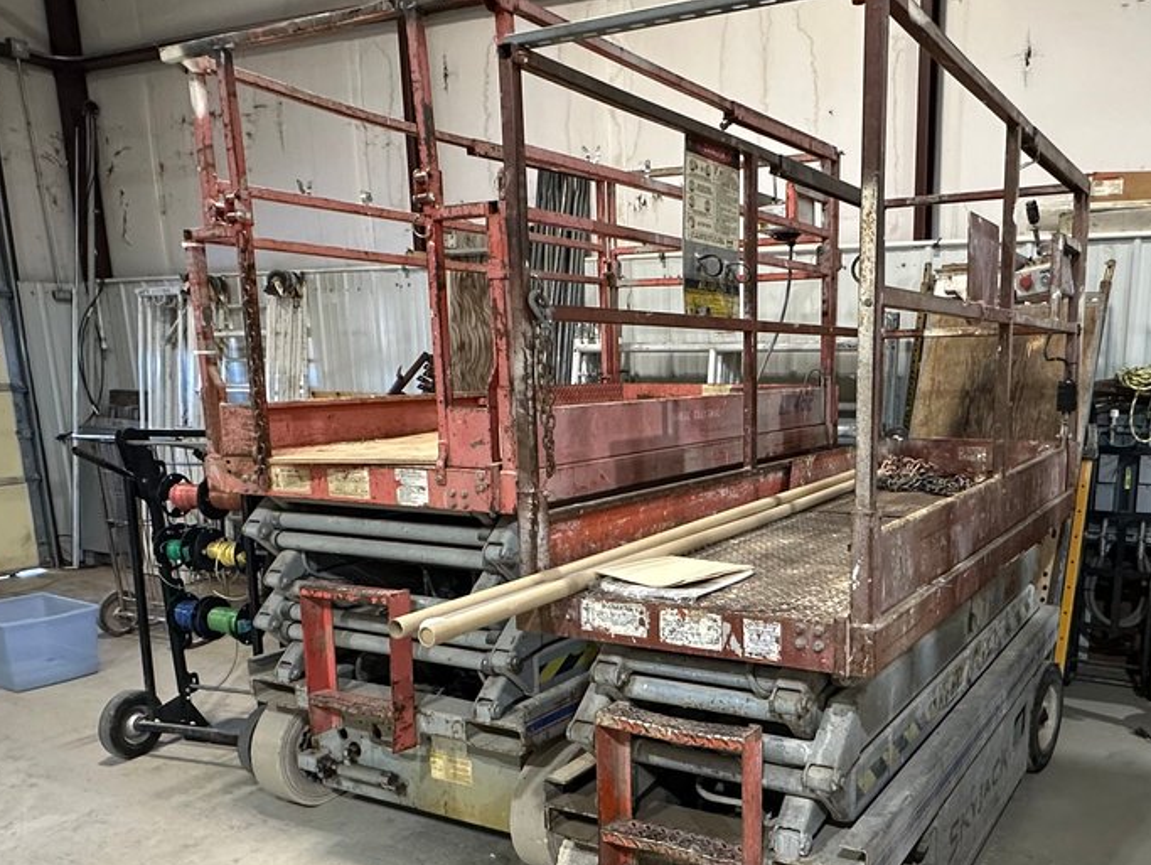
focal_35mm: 31
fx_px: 1031
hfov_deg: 57.4
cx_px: 739
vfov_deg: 44.7
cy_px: 589
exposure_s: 1/60
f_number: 2.2
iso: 320
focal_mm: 2.22
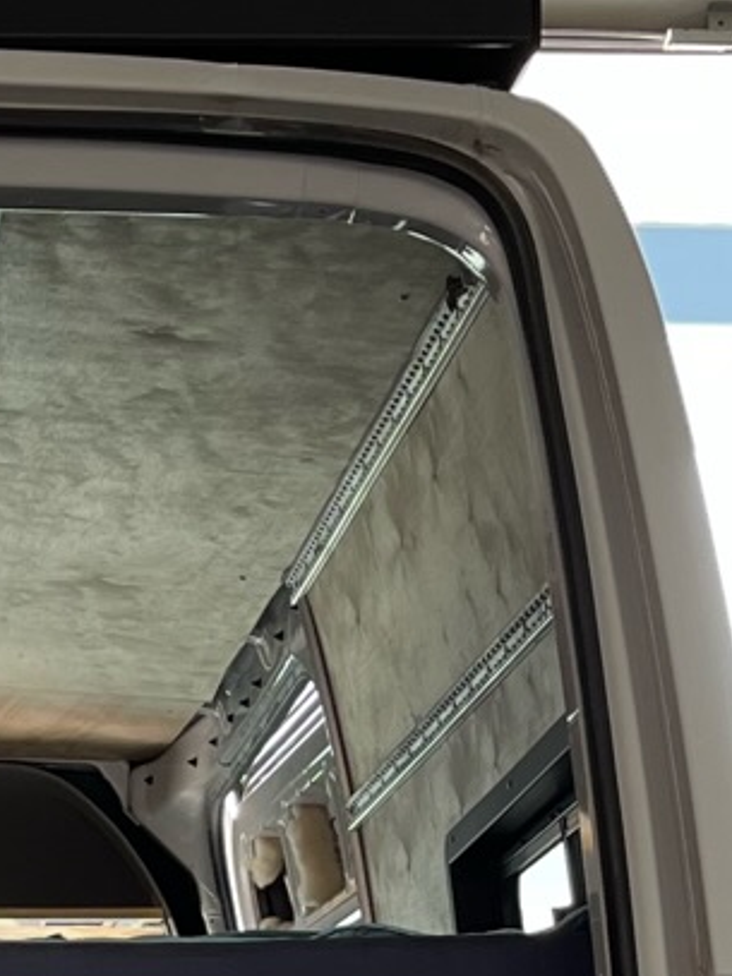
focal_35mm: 131
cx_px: -185
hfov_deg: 11.1
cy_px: 1550
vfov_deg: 13.9
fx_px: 3695
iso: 64
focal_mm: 5.1
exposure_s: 1/120
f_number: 1.6
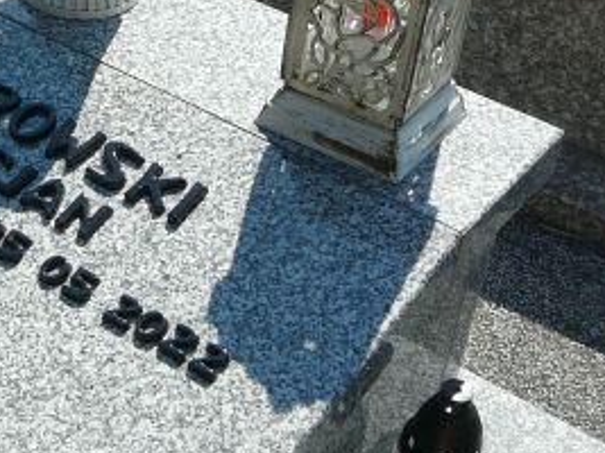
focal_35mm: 84
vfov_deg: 17.5
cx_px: -16
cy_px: 138
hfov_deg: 22.3
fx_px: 1467
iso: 80
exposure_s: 1/400
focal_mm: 5.2
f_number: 5
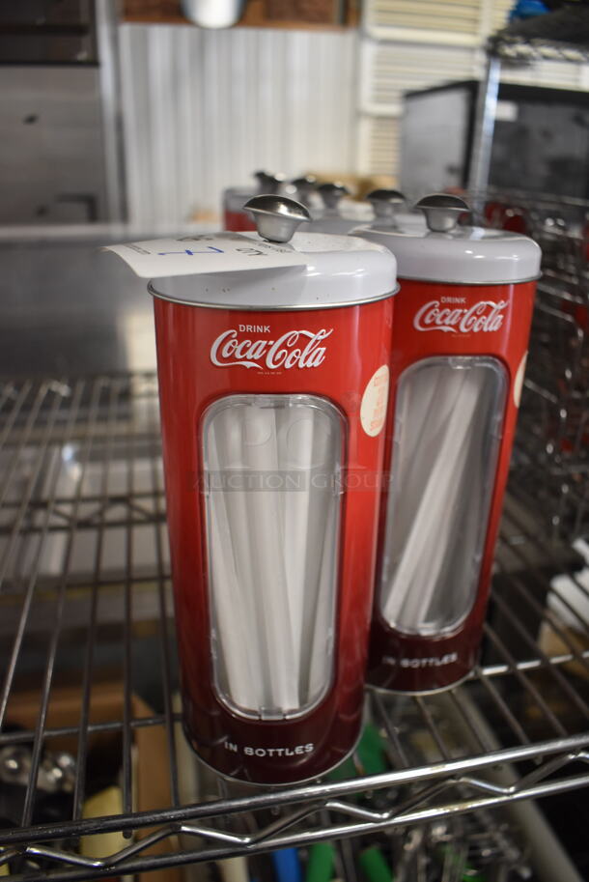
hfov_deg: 48.0
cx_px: 294
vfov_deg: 67.3
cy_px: 441
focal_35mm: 27
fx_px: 662
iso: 1400
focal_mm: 18
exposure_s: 1/60
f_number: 4
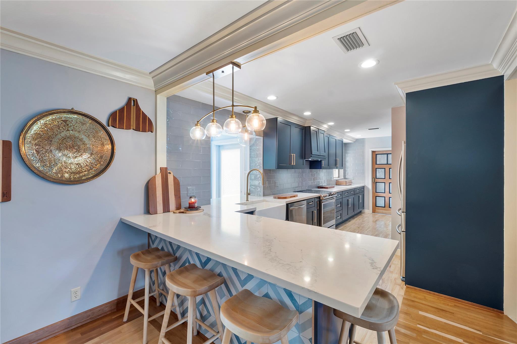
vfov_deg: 77.3
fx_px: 215
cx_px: 258
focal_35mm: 15
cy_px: 172
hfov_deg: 100.4
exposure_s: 1/2
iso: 160
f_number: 11
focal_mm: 10
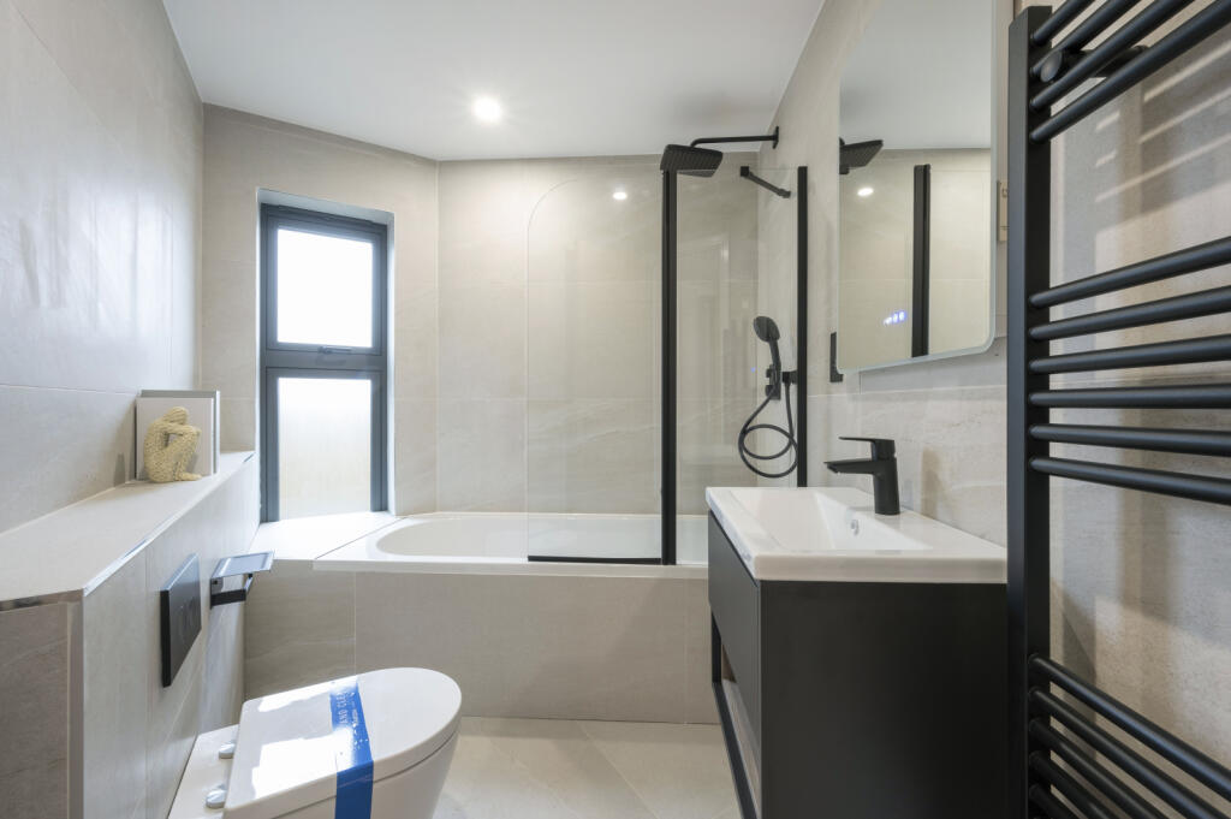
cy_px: 410
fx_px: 478
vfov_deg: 81.1
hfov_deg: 104.3
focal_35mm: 14
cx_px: 616
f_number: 16
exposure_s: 2.5
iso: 200
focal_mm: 14
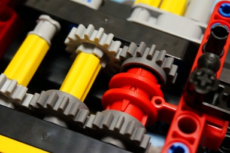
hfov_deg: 28.7
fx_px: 447
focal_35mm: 70
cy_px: 93
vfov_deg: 19.4
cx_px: 142
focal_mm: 28
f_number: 5
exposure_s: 1/40
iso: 1600
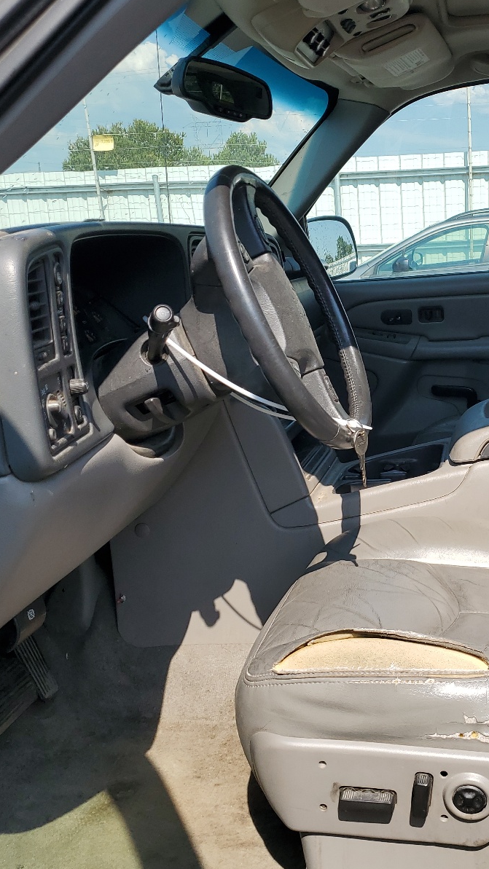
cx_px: 405
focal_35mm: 38
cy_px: 433
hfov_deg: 30.3
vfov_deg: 52.8
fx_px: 876
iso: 50
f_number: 1.5
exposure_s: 1/2000
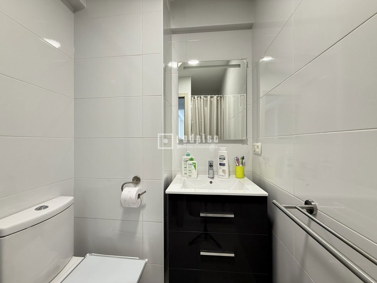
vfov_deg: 85.7
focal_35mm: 14
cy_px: 142
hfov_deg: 102.1
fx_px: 152
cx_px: 188
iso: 250
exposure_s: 1/100
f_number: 2.2
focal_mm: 2.22
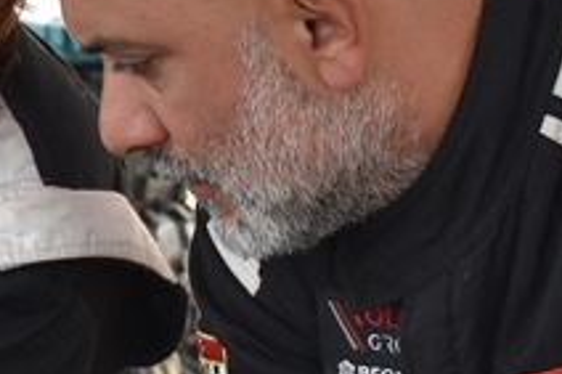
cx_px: -48
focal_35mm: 224
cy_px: 239
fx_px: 3489
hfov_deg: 9.1
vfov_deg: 6.1
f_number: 8
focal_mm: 45
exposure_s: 1/250
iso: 800
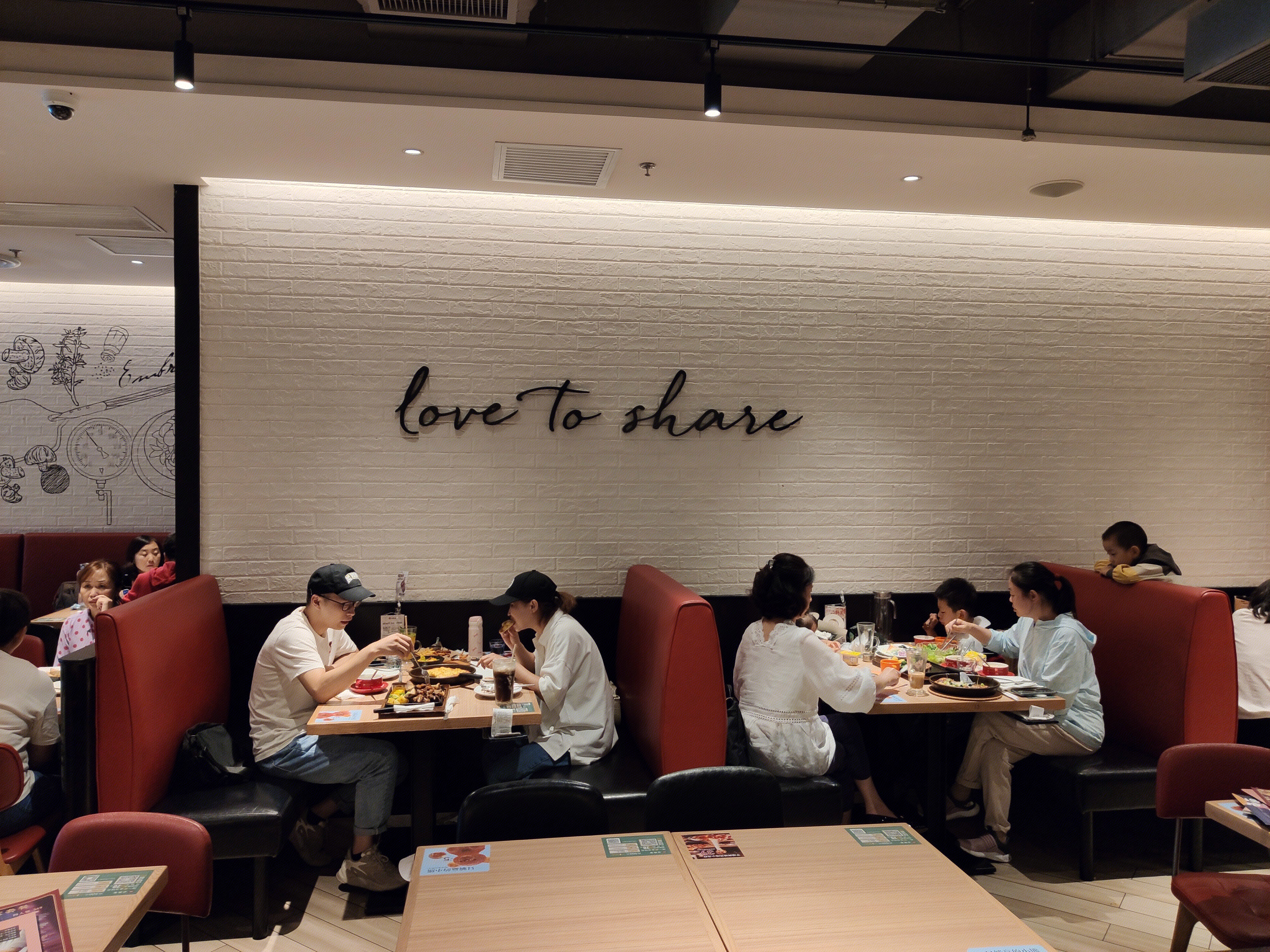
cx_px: 635
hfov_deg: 67.3
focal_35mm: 26
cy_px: 476
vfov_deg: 53.1
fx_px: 954
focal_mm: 4.75
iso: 371
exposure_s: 1/50
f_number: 1.75
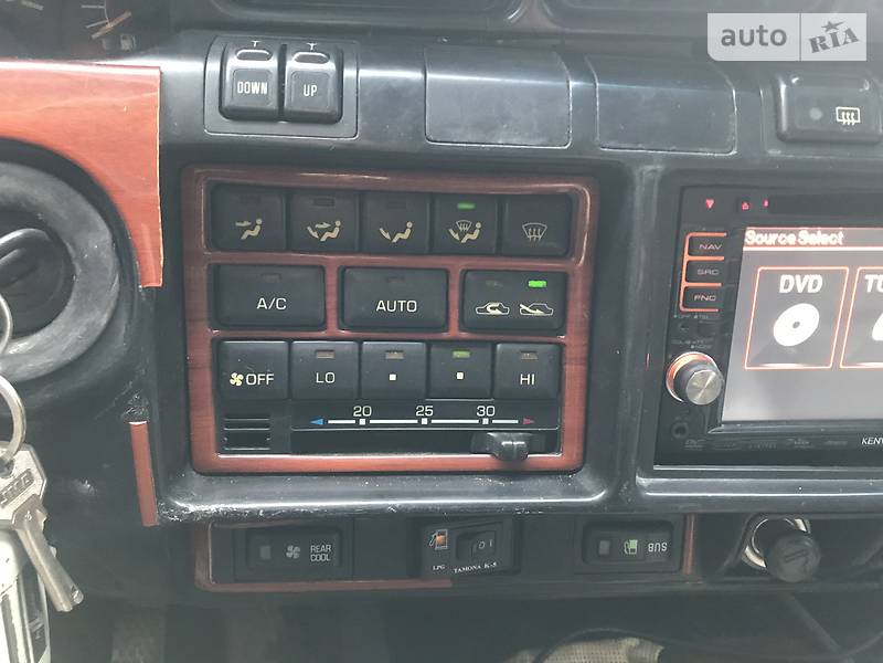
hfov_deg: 63.4
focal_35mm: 28
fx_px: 714
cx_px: 442
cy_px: 332
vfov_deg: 49.7
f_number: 1.8
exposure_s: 1/7
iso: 80
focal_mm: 4
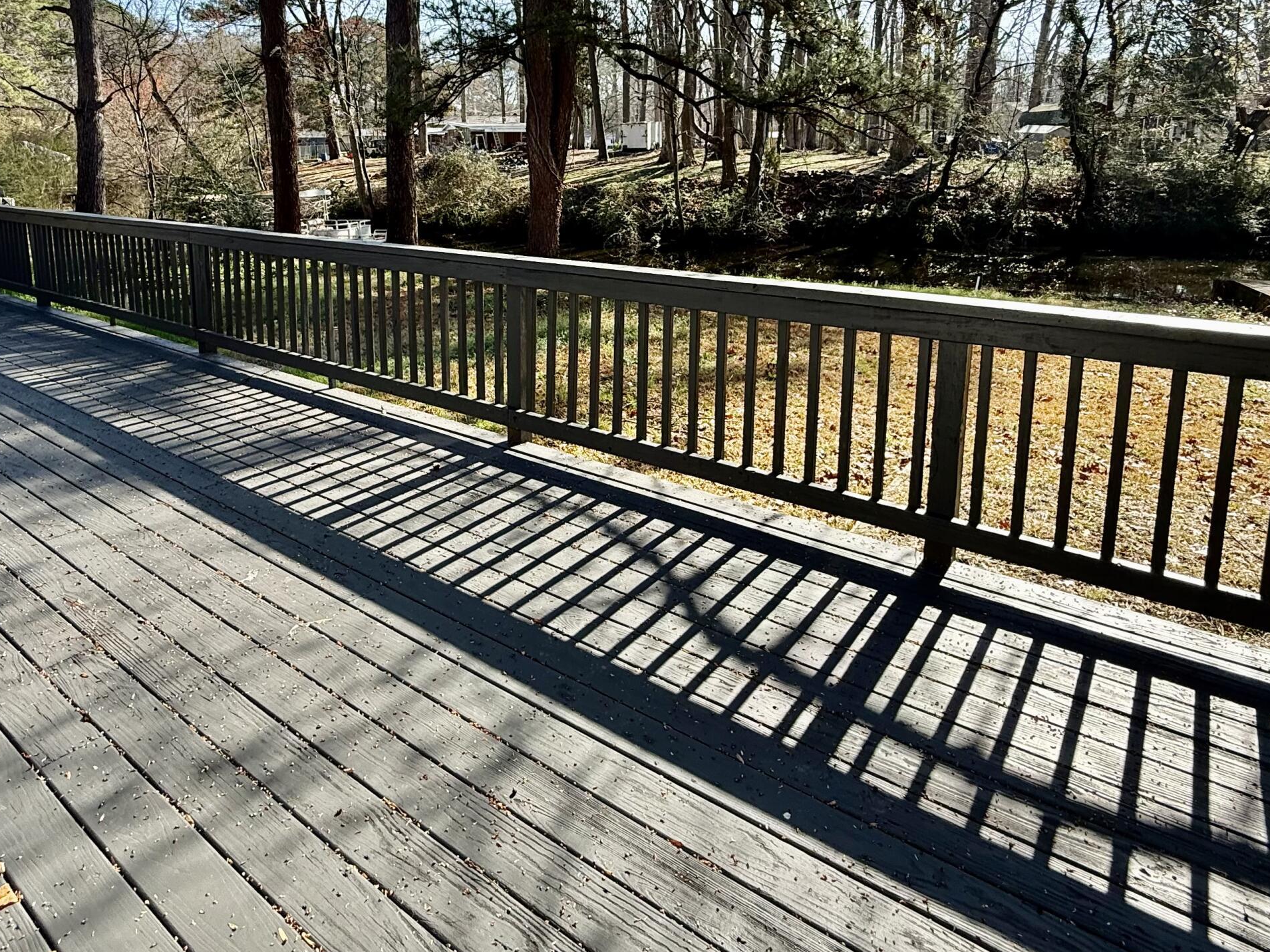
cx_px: 584
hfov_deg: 76.2
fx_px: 807
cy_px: 279
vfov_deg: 58.9
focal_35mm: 22
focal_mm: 2.22
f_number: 2.2
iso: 64
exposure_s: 1/559
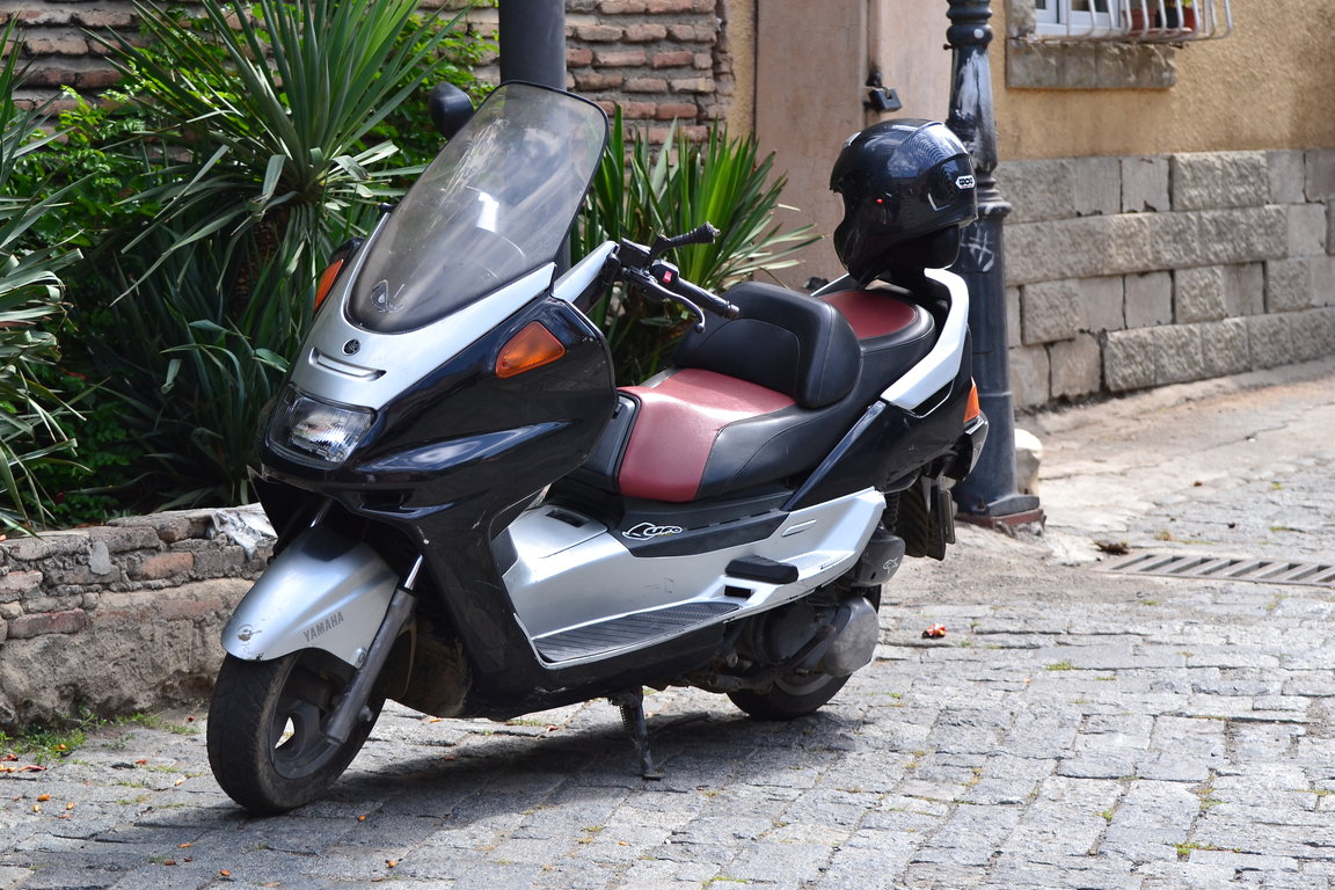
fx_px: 3893
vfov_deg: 13.0
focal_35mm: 105
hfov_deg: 19.5
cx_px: 668
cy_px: 445
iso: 200
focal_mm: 70
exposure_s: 1/320
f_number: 4.5
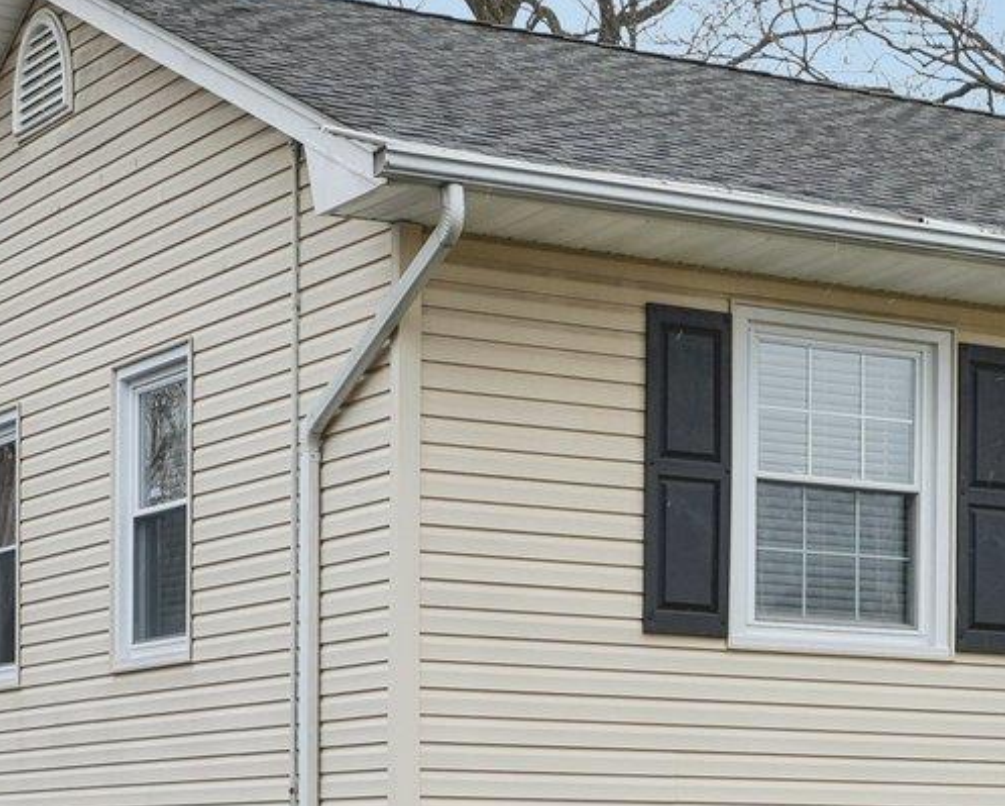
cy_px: 969
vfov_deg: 13.9
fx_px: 3214
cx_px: 1237
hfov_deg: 16.9
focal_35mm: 108
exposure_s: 1/30
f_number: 8
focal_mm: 28
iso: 400
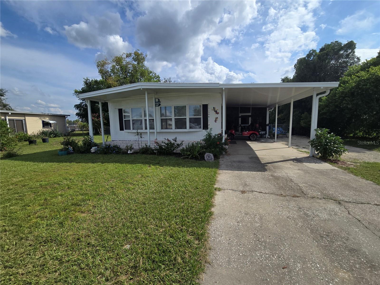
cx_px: 190
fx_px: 143
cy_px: 142
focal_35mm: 13
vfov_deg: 89.9
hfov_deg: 106.2
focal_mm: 2.2
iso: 50
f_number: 2.2
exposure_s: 1/3474
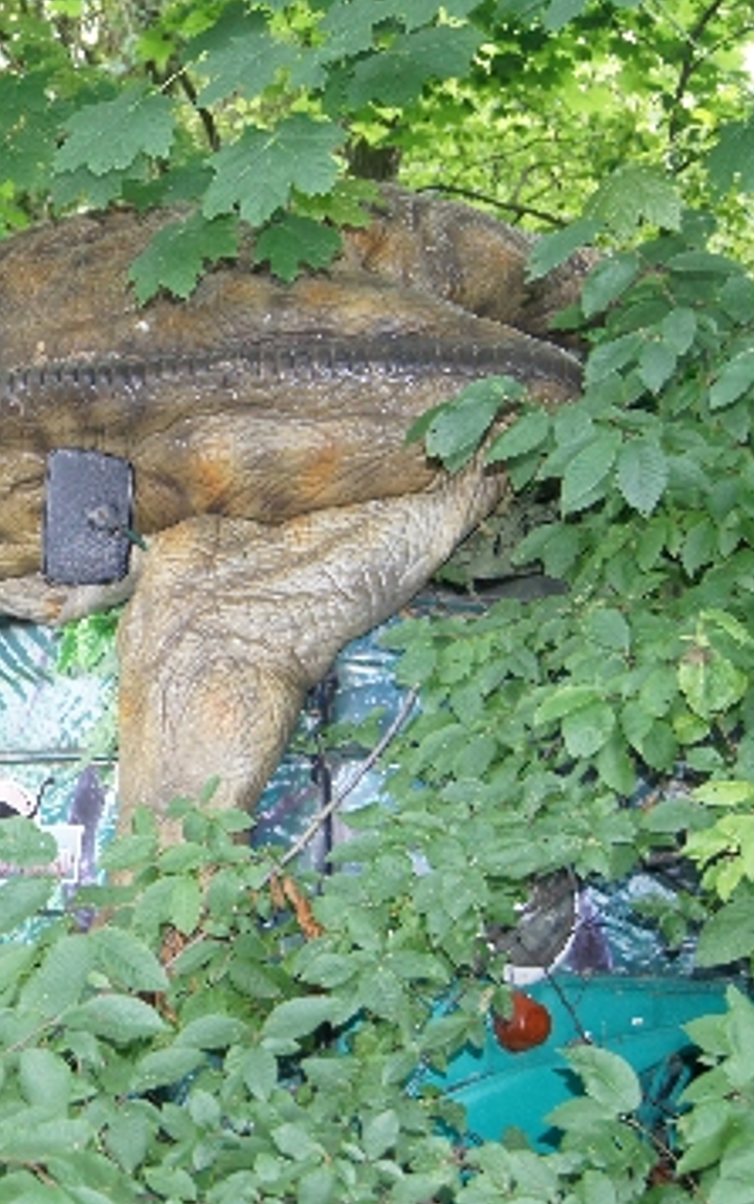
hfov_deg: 17.3
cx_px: -135
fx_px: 2363
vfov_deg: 28.6
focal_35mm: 72
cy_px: 624
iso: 640
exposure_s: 1/60
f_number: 4.5
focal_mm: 28
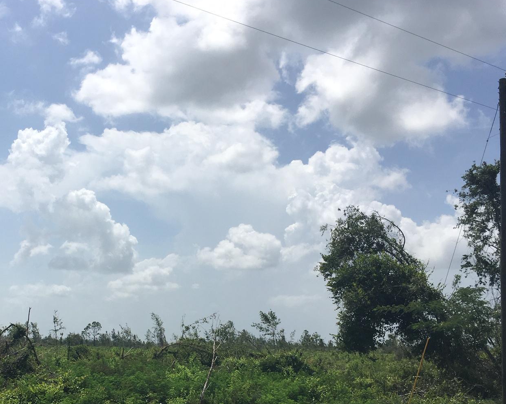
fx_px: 689
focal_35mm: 46
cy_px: 289
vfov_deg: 32.3
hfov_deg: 39.7
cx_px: 157
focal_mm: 4.15
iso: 25
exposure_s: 1/3497
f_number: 2.2
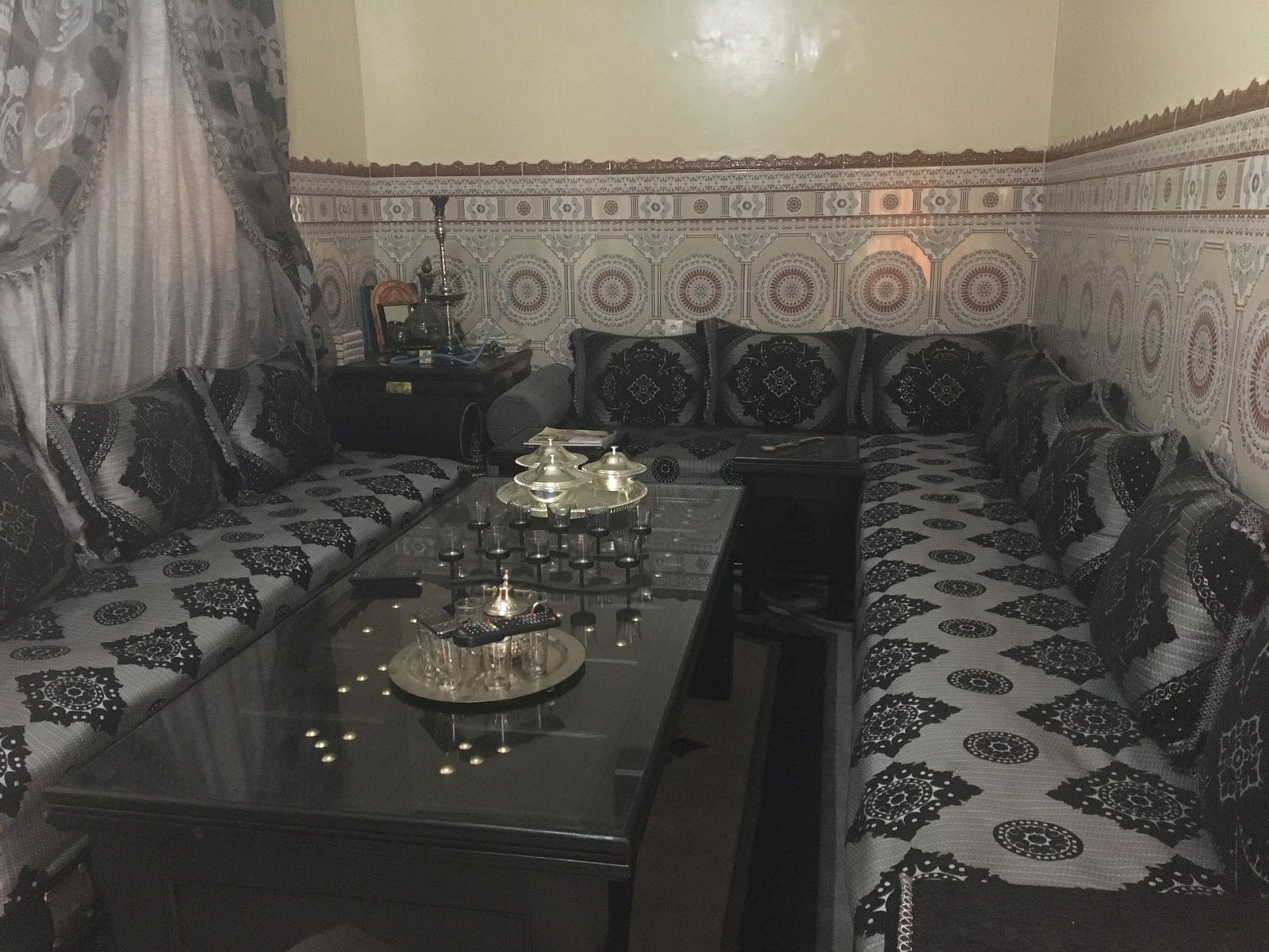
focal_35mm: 29
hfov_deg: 61.7
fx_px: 1063
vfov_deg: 48.2
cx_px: 634
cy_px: 476
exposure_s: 1/17
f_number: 2.2
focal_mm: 4.15
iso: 500
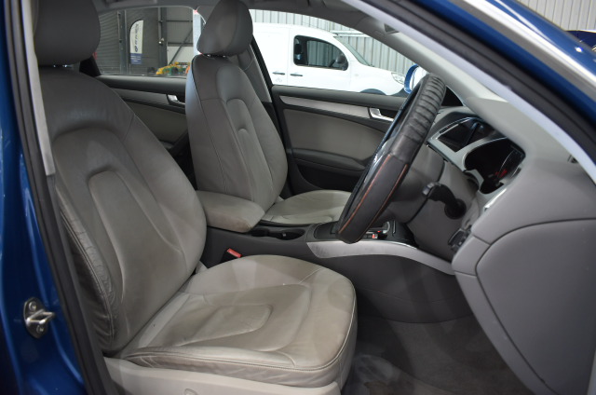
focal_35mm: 27
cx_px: 298
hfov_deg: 67.5
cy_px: 198
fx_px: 446
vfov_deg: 47.7
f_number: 3.5
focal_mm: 18
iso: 900
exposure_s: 1/60
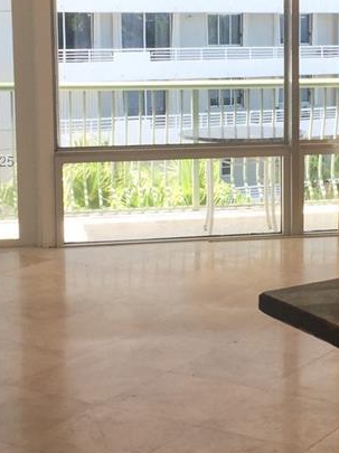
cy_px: 161
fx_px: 1125
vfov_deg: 22.7
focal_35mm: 86
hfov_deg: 16.9
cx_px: 311
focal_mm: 4.15
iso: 32
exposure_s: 1/217
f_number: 2.2
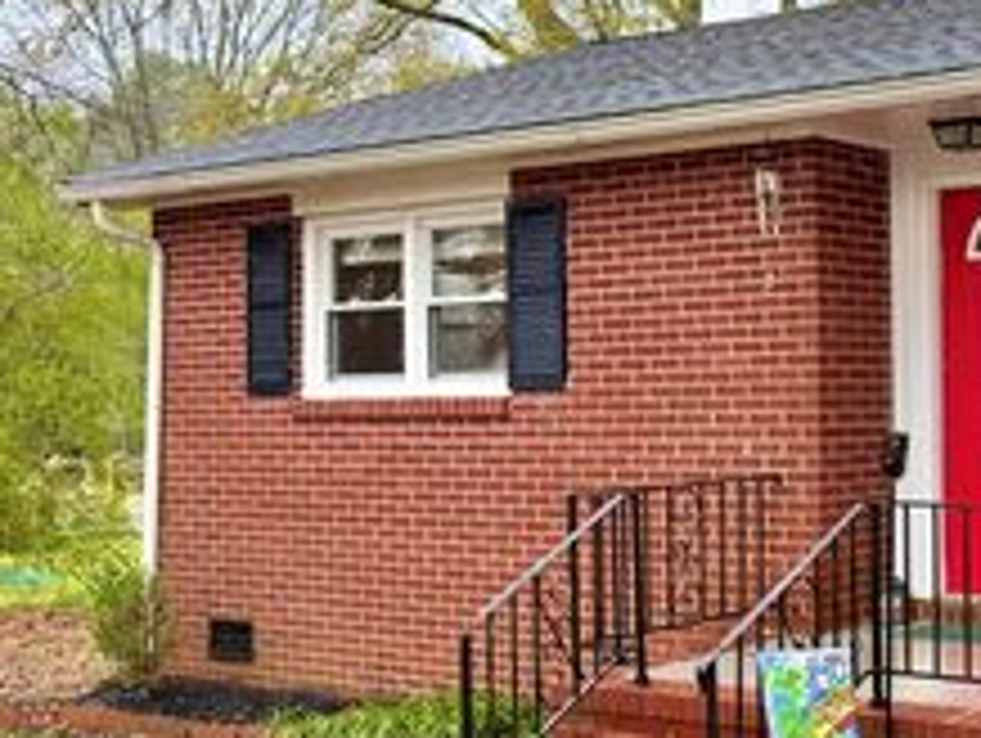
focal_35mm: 55
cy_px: 358
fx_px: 1560
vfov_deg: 26.6
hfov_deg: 31.4
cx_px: 1053
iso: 100
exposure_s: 1/282
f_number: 1.78
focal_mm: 6.76
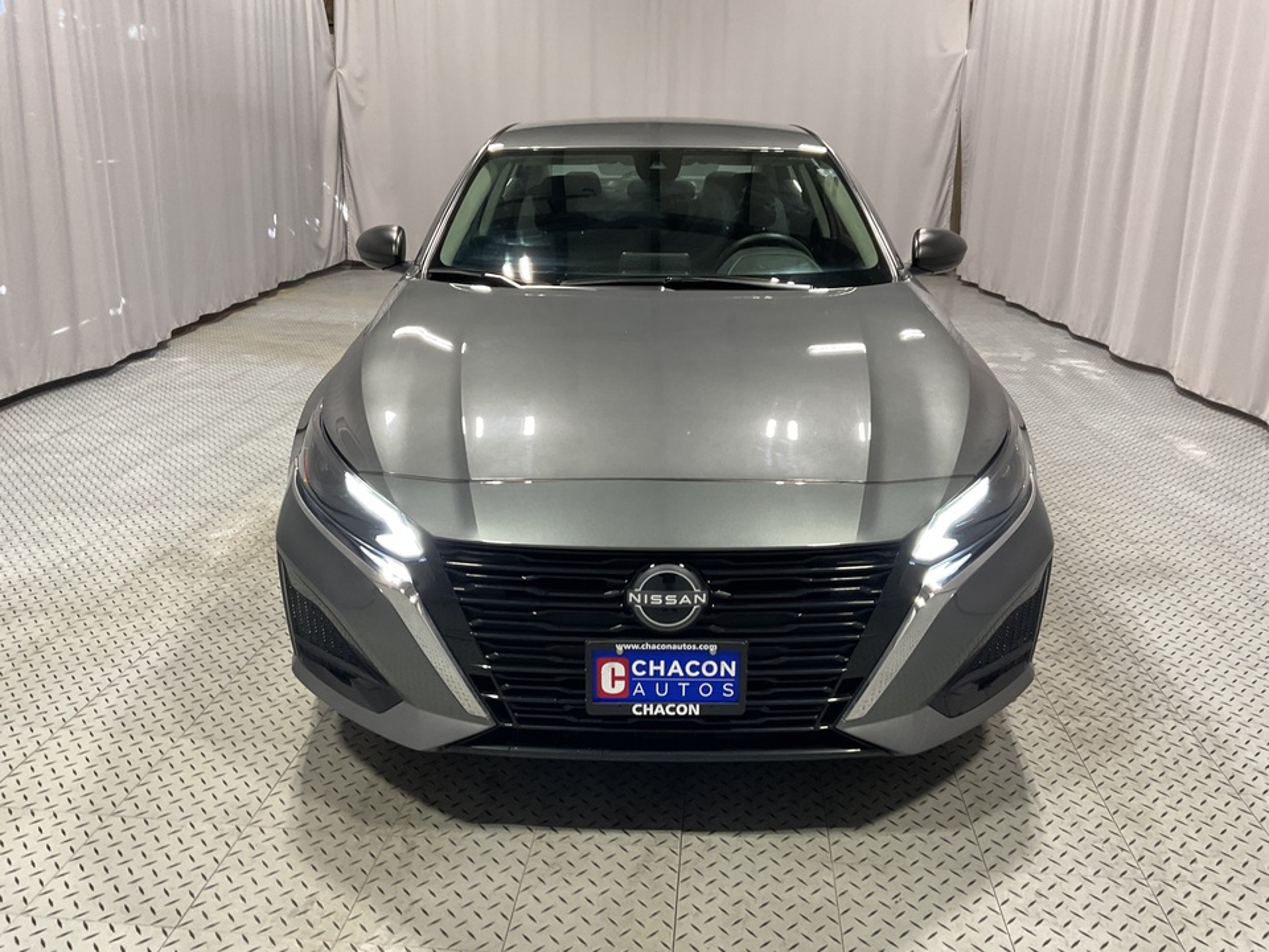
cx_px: 634
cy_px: 476
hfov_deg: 61.7
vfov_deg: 48.2
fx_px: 1063
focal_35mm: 29
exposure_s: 1/60
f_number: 1.8
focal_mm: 3
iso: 64
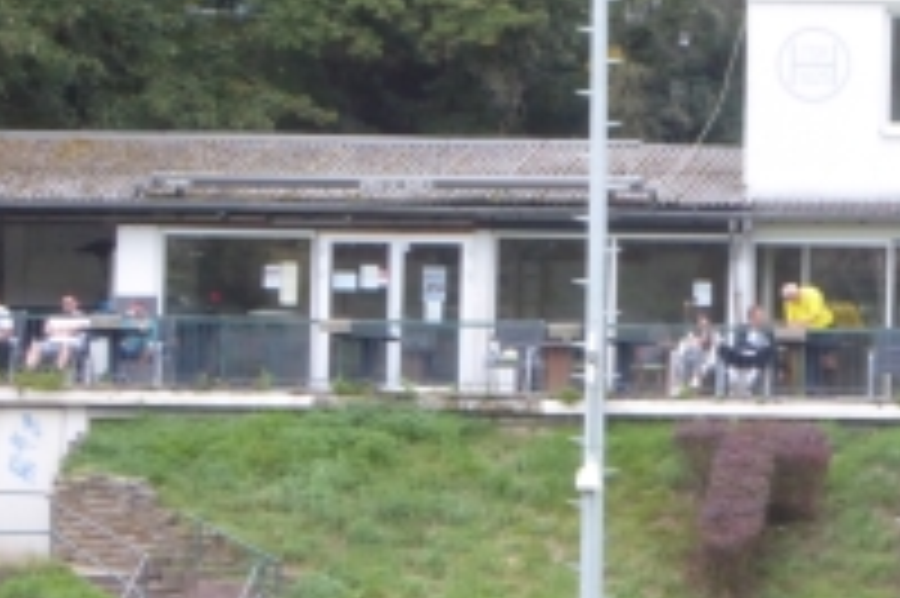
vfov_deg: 4.3
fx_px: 7893
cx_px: 828
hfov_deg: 6.5
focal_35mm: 316
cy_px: 324
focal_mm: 24.2
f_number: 8
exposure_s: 1/25
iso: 400
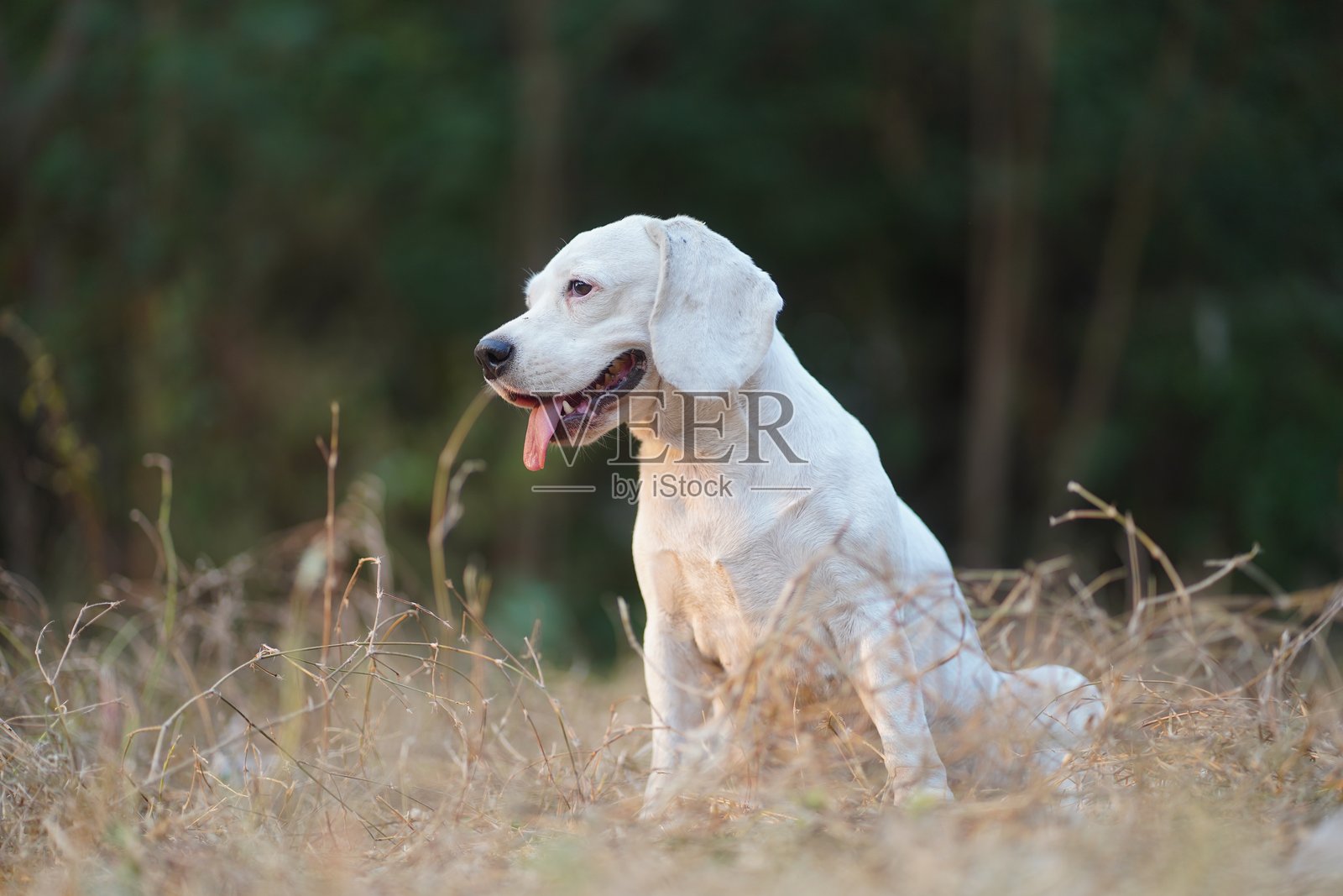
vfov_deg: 16.1
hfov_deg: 23.9
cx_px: 672
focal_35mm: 85
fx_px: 3171
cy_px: 448
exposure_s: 1/500
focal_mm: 85
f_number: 1.8
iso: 160
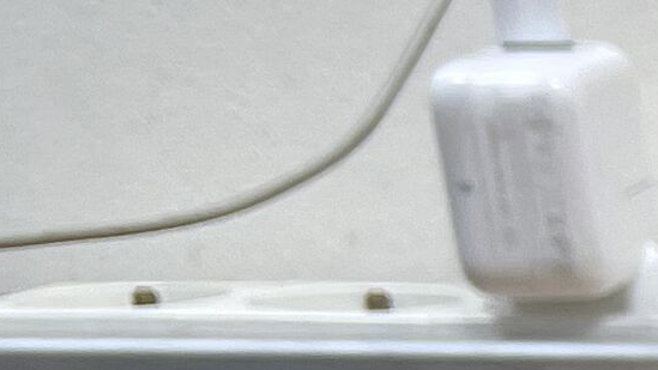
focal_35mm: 208
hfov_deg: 7.8
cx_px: 2402
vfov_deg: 5.5
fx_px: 3630
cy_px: 1035
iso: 64
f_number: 1.5
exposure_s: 1/100
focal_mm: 5.7
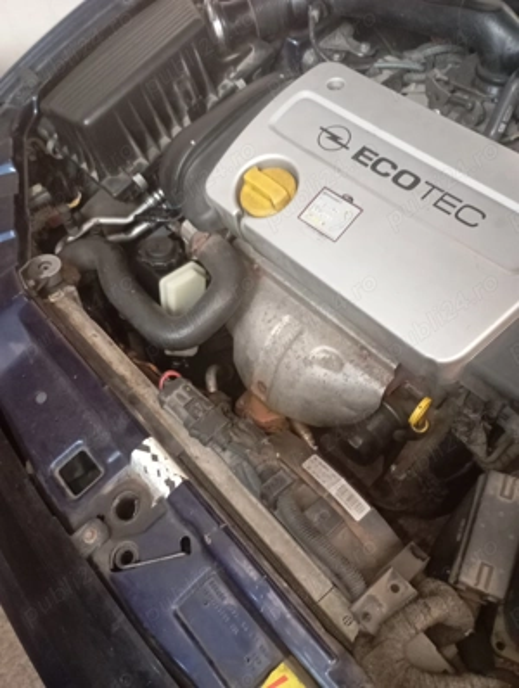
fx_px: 558
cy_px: 344
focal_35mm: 28
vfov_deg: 63.4
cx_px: 260
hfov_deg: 49.9
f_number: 1.8
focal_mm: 4.27
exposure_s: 1/20
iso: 1439
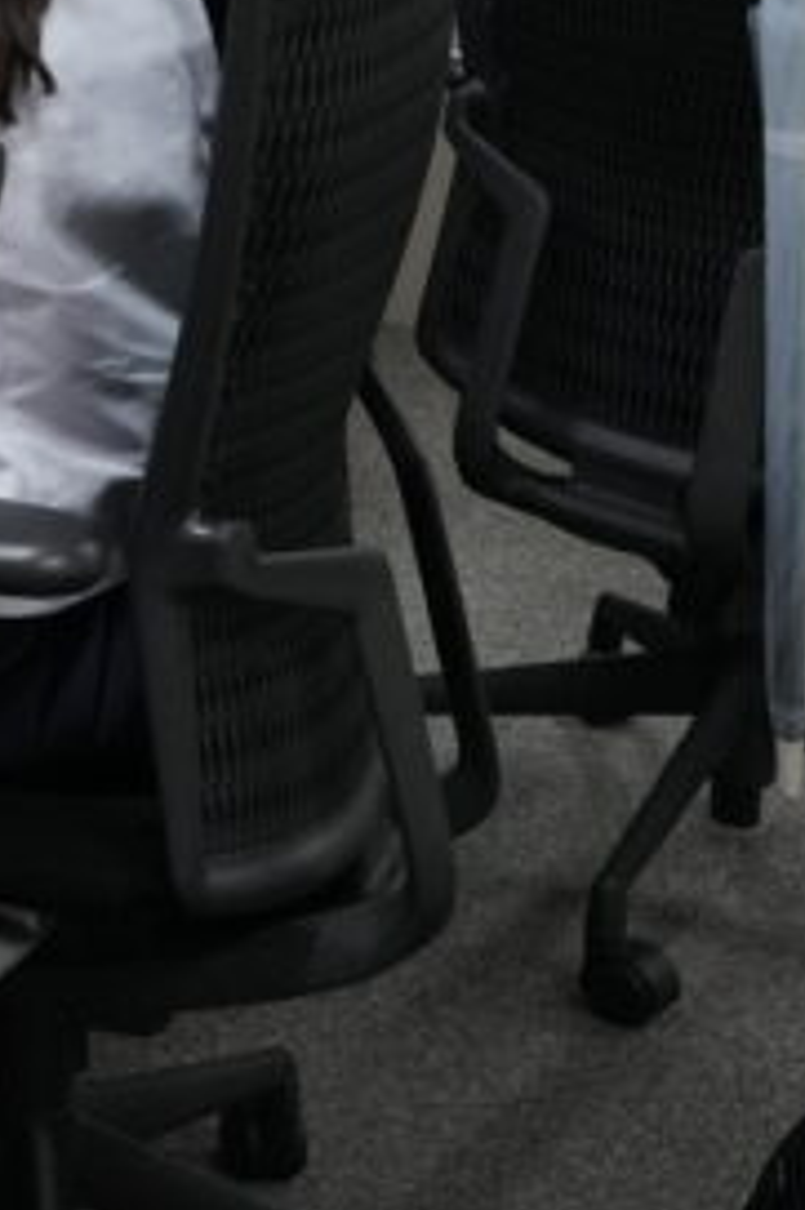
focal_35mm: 132
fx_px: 4433
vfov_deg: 15.0
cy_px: -225
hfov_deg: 9.4
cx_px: -1045
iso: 1600
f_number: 8
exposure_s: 1/40
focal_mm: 35
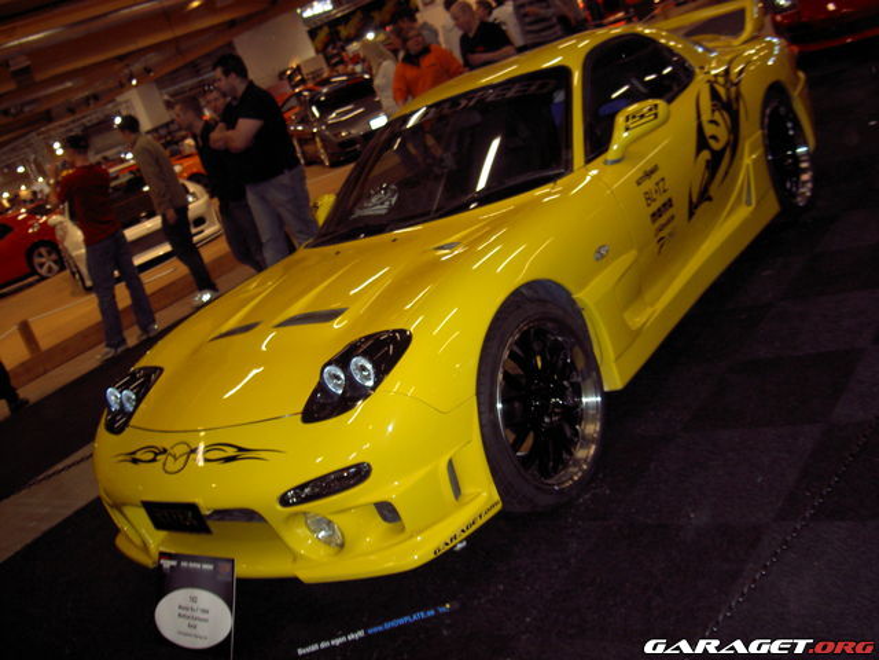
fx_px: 990
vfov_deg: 36.8
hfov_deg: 47.9
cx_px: 440
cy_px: 330
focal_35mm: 39
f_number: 2.8
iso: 200
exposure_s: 1/60
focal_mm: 8
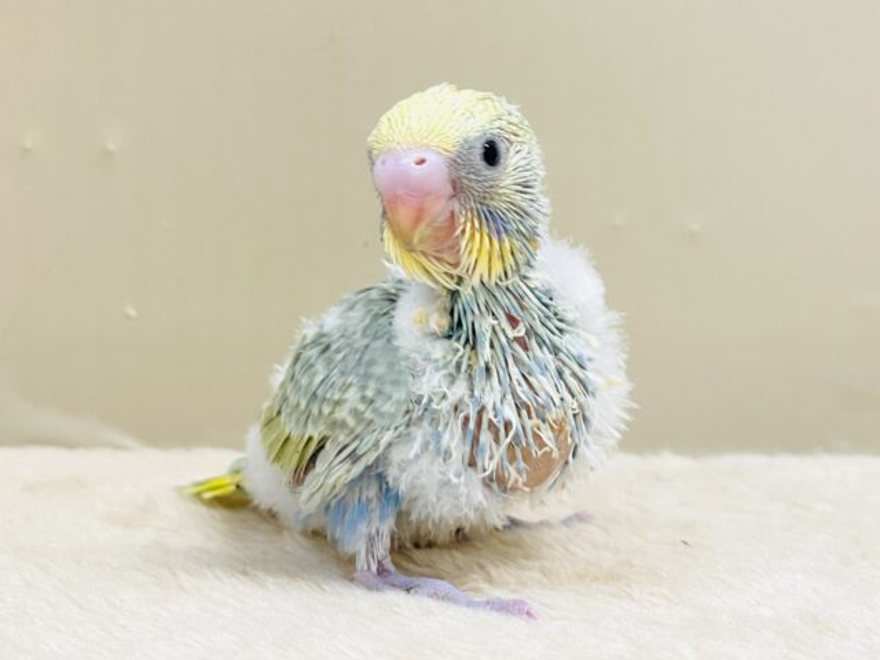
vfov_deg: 28.0
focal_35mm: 52
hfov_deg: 36.8
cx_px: 440
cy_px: 330
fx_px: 1322
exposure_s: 1/116
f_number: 2
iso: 125
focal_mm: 6
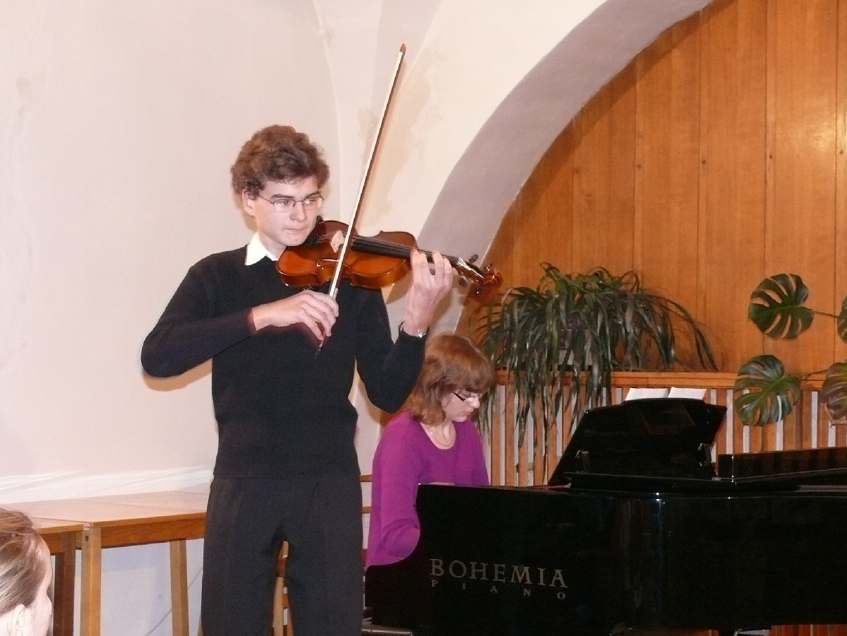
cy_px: 318
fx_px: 1762
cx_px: 424
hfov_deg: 27.0
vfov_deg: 20.4
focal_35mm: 72
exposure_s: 1/30
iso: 320
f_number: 3.2
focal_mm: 11.1
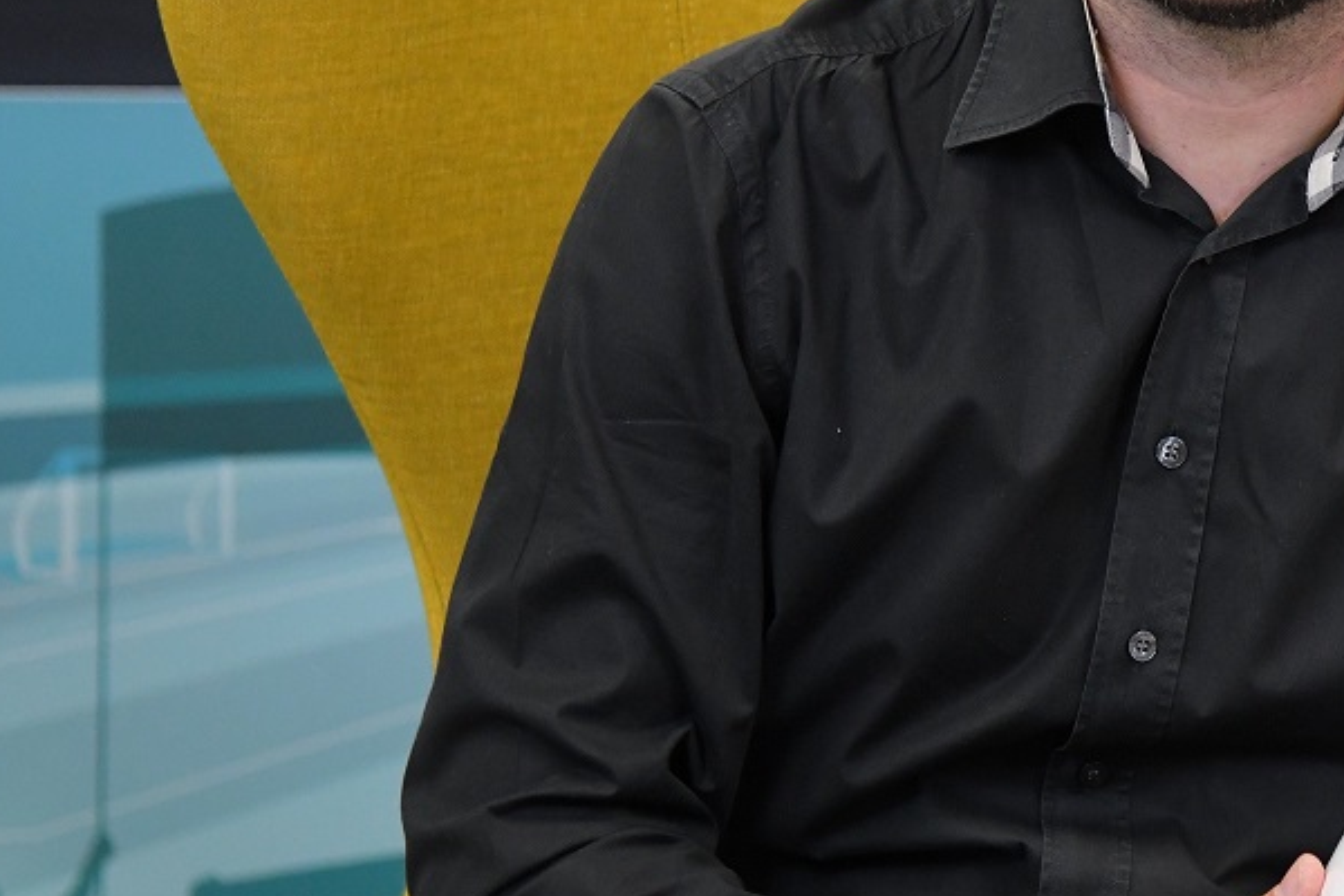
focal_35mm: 165
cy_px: 237
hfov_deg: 12.3
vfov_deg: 8.3
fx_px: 6160
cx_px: 1400
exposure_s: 1/400
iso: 2500
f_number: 4
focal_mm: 66
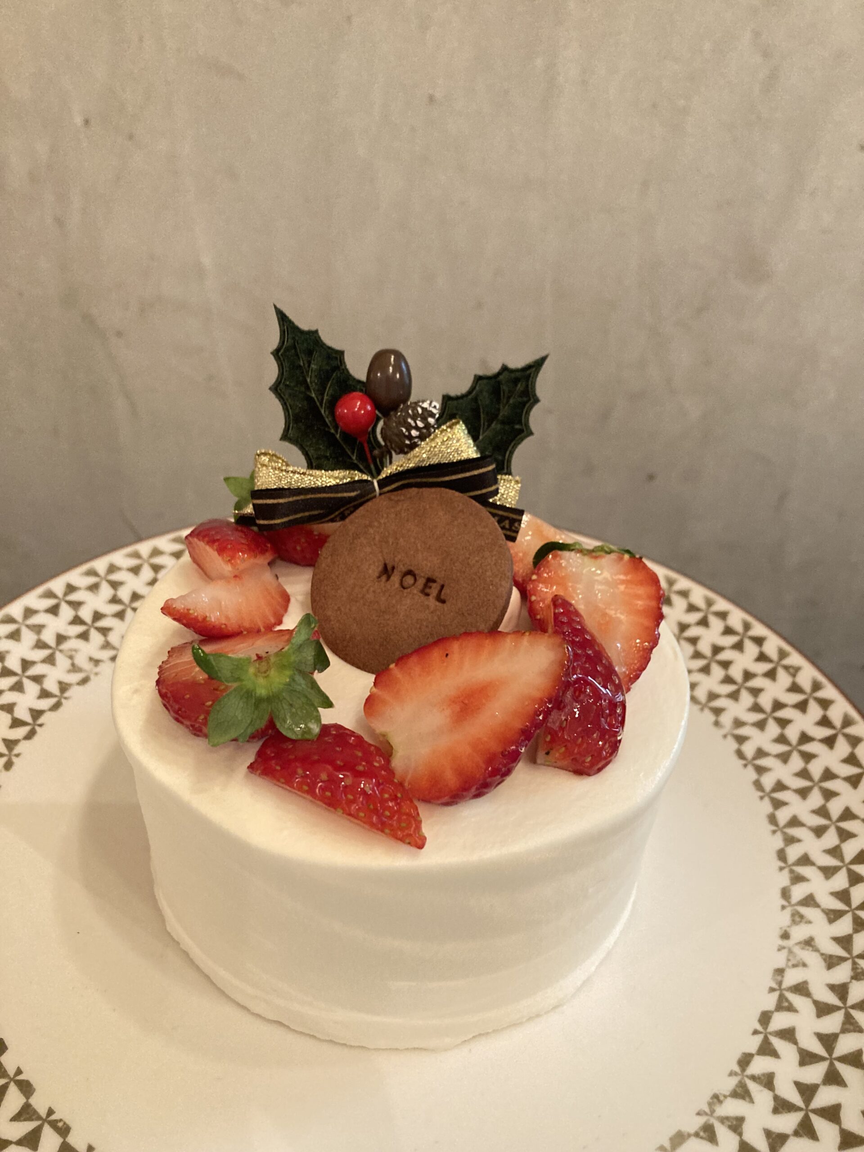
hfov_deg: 49.7
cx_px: 432
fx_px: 932
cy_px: 576
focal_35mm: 28
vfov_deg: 63.4
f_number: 1.8
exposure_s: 1/25
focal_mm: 3.99
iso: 320
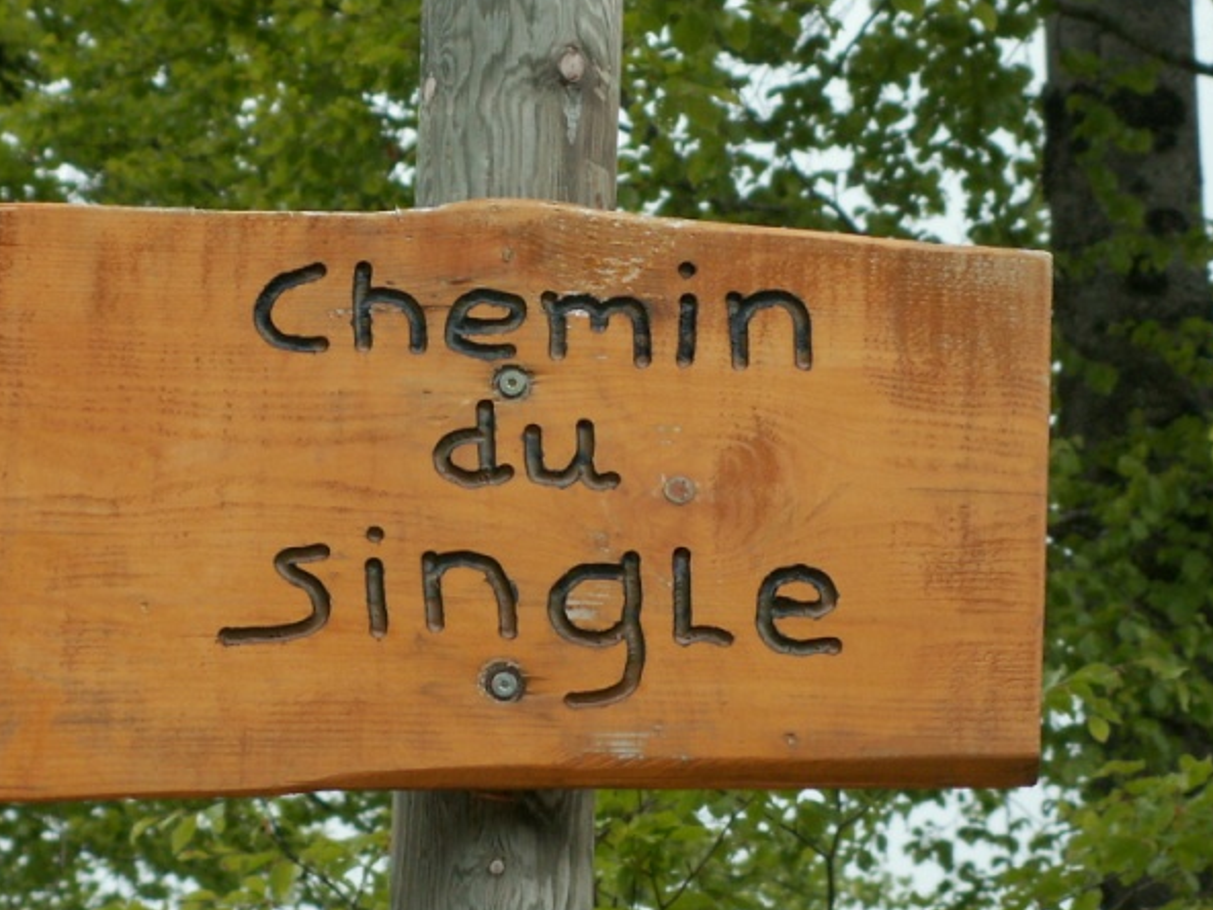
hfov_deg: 9.6
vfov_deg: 7.2
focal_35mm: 206
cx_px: 551
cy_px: 473
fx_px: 7219
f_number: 4
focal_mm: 19.38
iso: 50
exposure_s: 1/200
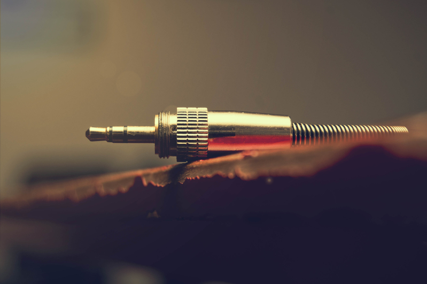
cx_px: 214
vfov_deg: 16.5
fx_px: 978
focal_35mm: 82
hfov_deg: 24.6
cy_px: 142
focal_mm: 55
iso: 125
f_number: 5.6
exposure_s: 1/160
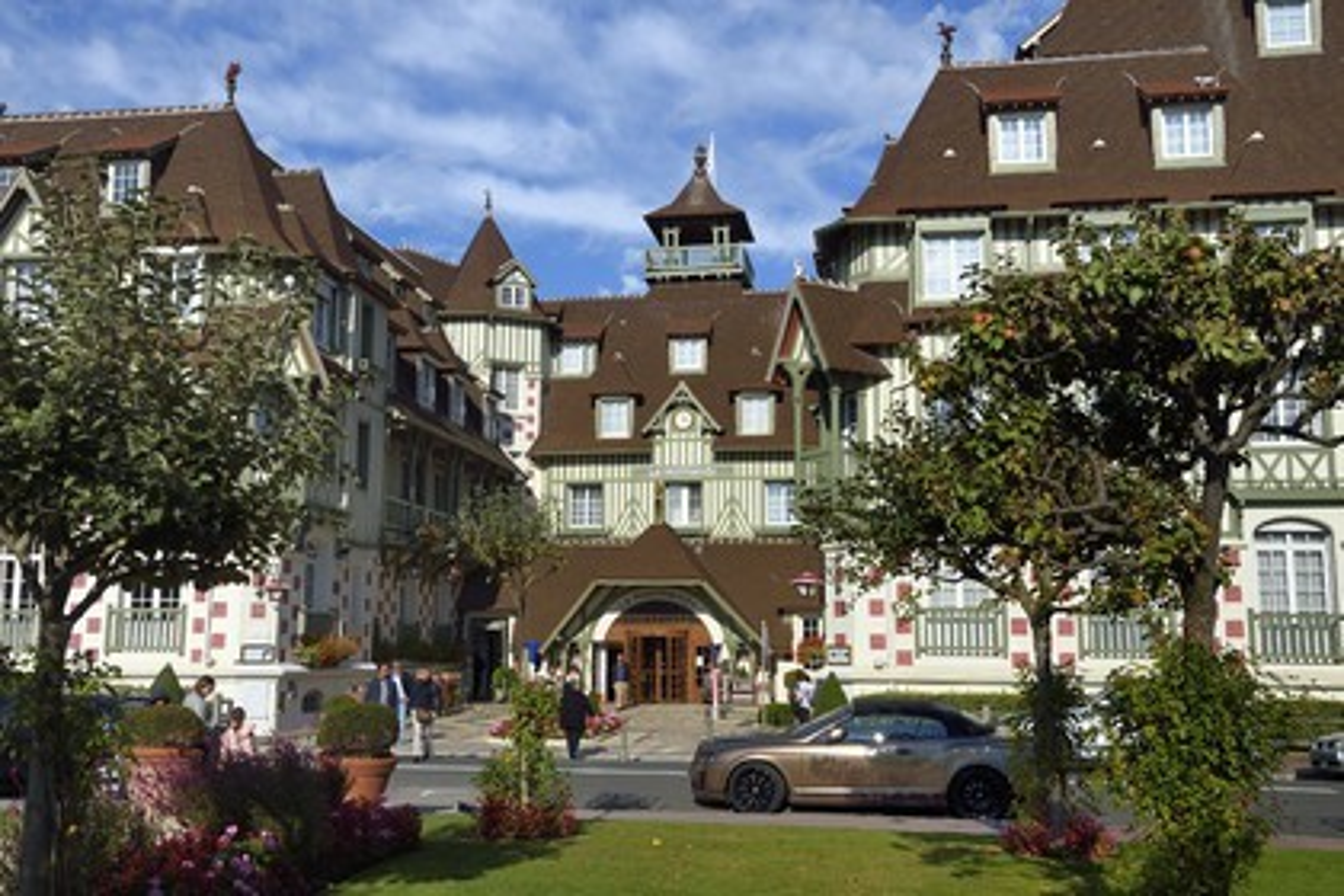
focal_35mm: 38
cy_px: 448
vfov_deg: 35.1
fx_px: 1419
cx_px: 672
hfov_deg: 50.7
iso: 200
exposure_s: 1/320
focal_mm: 38
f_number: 13
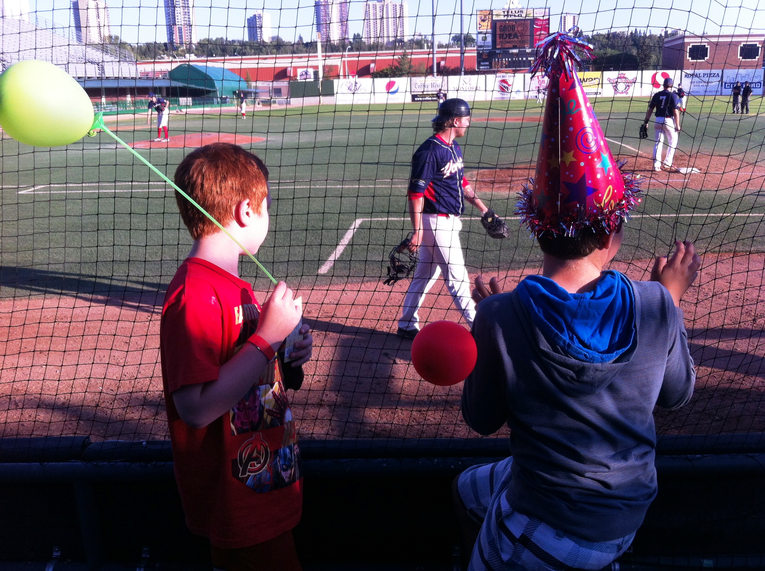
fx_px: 772
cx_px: 382
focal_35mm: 35
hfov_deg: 52.7
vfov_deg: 40.6
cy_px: 286
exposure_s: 1/672
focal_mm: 3.85
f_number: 2.8
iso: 80
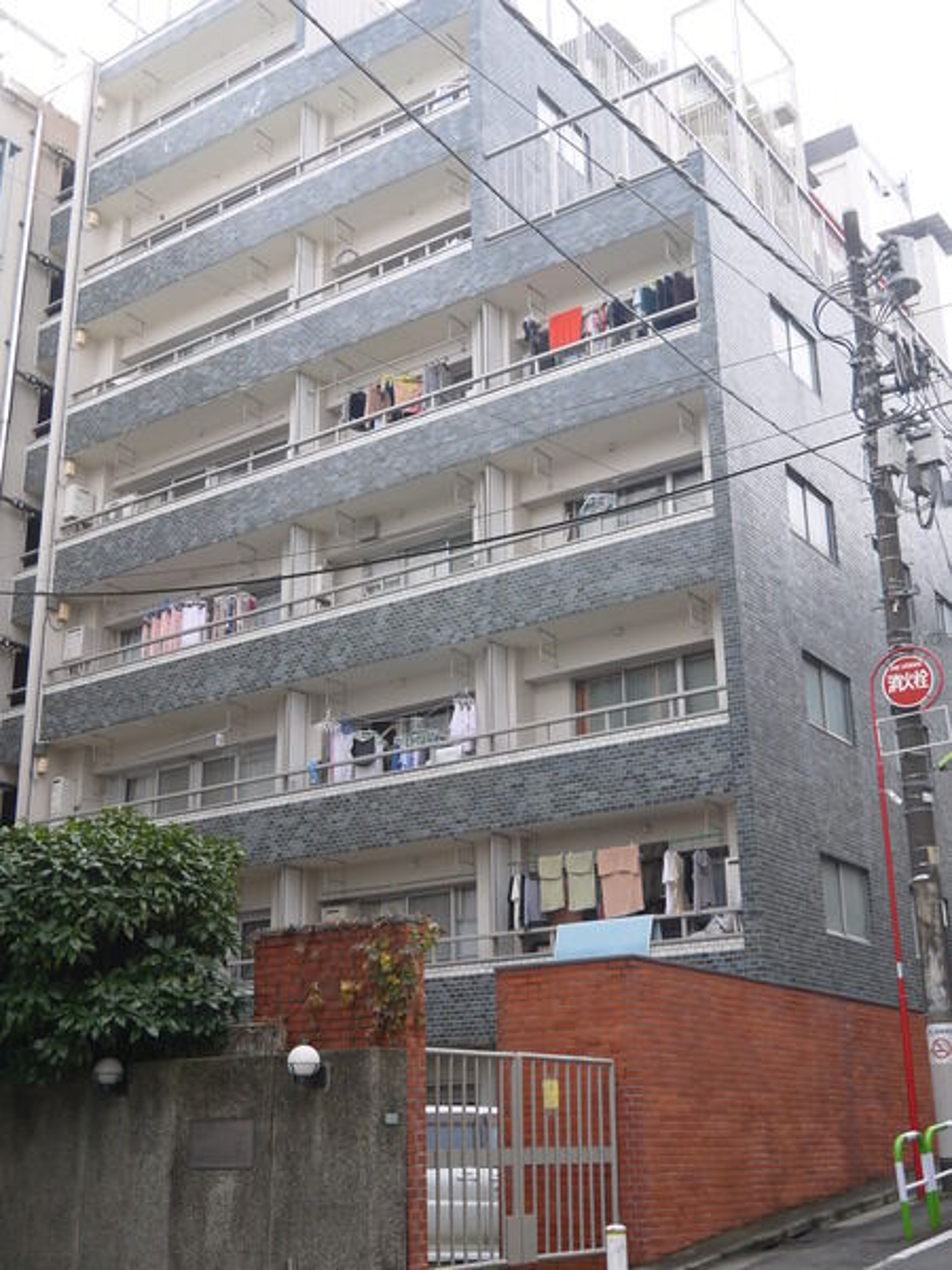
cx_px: 476
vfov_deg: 47.9
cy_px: 635
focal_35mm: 39
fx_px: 1430
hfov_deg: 36.8
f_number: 3.5
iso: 160
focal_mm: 14
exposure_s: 1/500
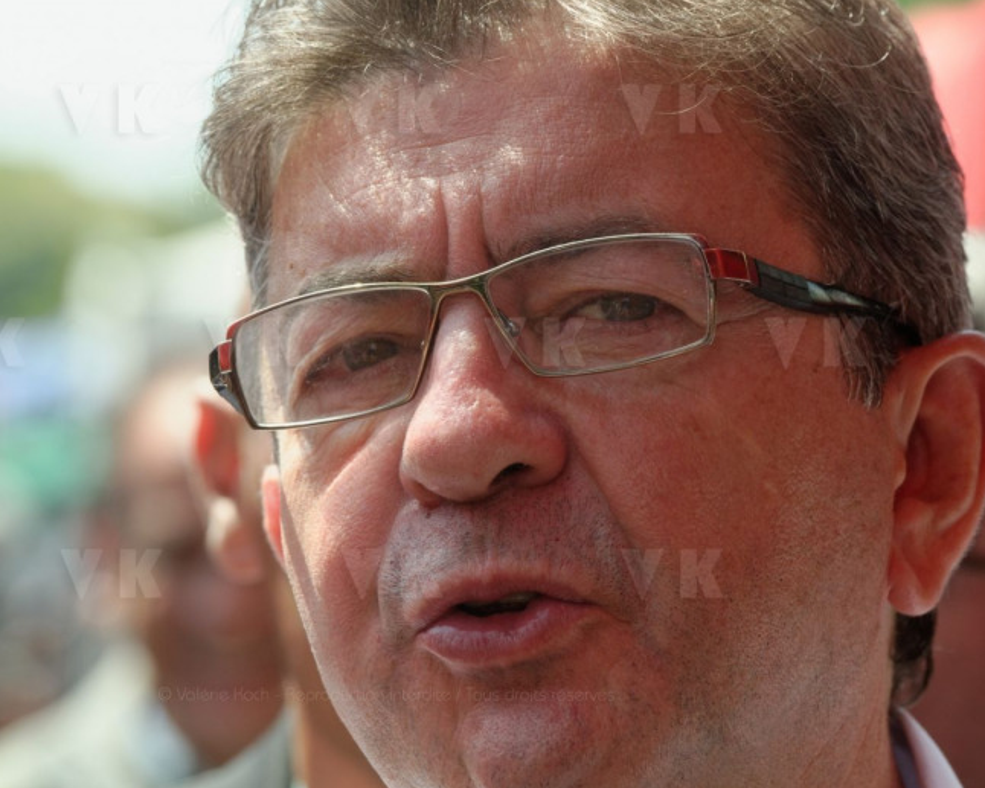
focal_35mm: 348
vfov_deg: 4.4
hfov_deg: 5.6
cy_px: 389
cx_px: 390
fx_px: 10146
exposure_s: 1/400
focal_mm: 200
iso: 500
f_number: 8
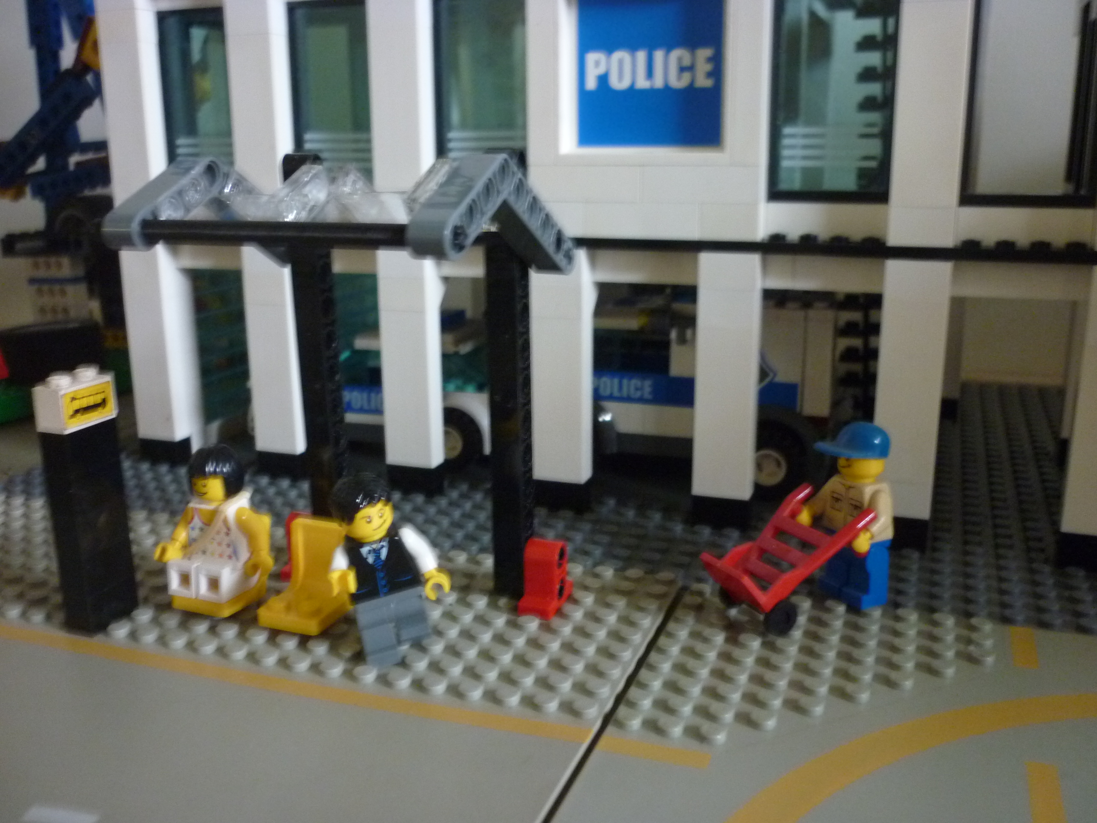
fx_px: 1046
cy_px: 412
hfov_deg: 55.4
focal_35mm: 33
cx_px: 548
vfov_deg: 42.9
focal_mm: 5.5
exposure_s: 1/8
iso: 400
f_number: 2.8
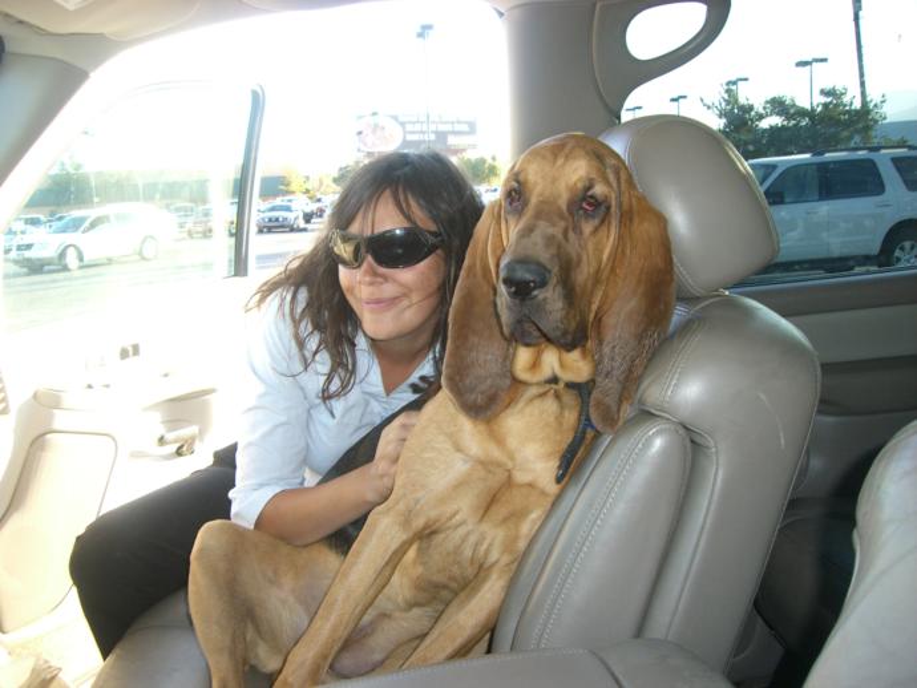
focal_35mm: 38
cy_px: 344
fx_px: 1007
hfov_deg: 49.0
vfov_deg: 37.7
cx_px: 458
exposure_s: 1/100
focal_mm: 6.2
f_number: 2.7
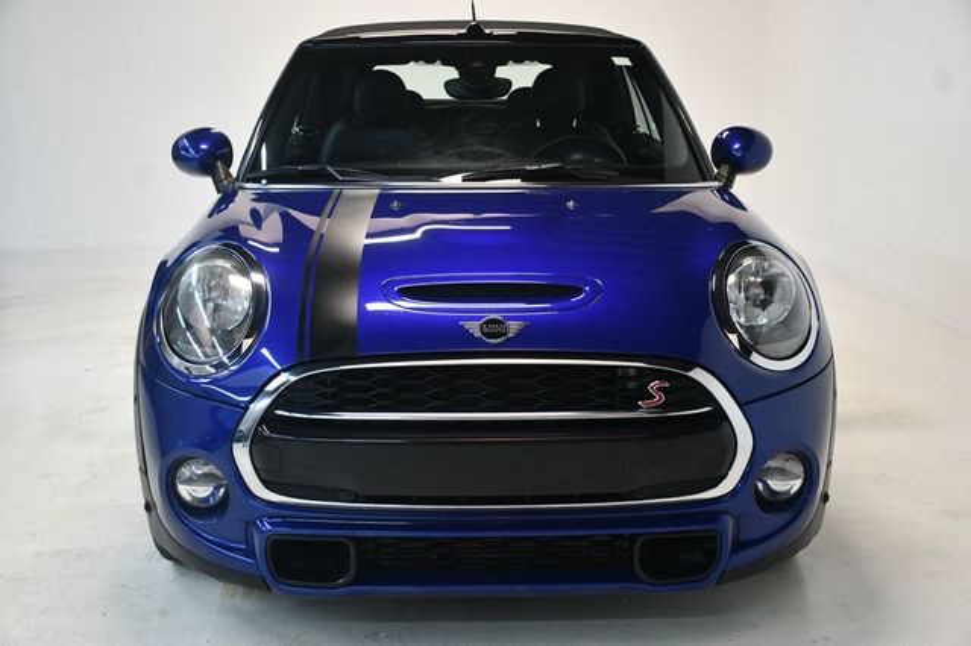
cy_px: 323
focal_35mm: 48
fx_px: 1294
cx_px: 486
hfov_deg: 41.1
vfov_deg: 28.0
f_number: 4
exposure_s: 1/125
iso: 2000
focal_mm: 32
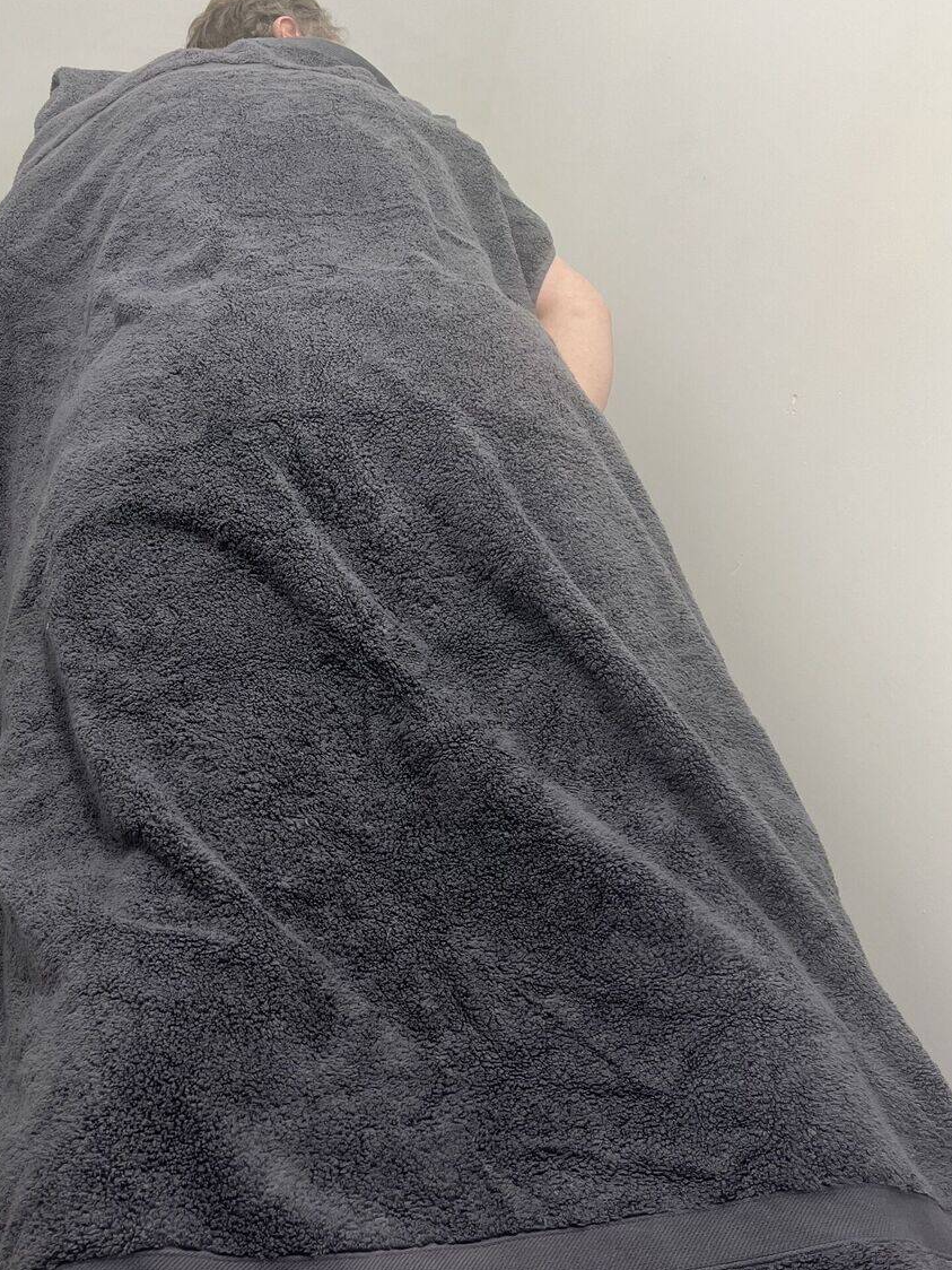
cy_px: 643
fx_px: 1357
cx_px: 291
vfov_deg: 50.1
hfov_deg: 38.1
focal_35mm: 37
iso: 125
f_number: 1.6
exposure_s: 1/100
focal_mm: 5.1
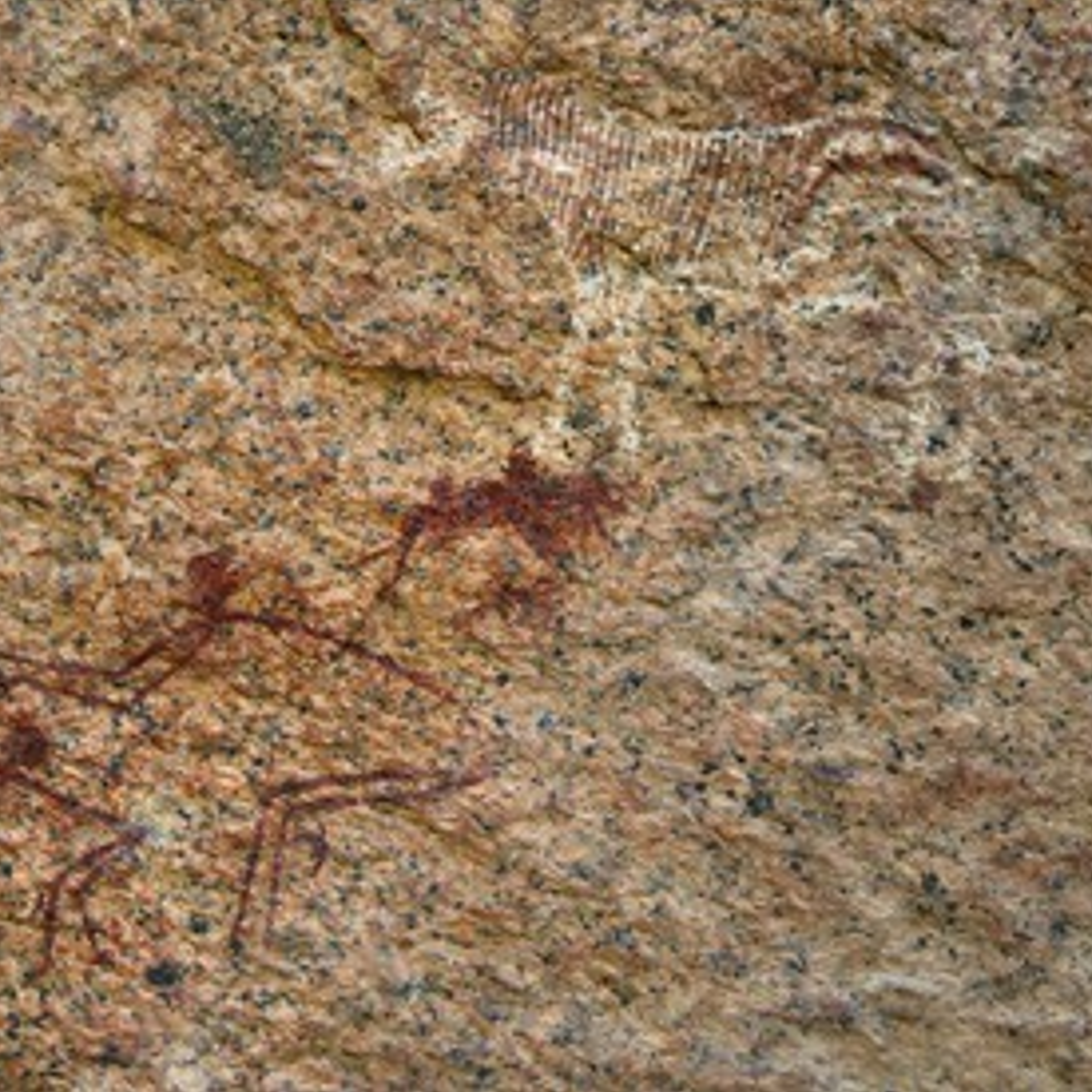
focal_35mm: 65
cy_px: 552
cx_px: 488
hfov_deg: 26.5
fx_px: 2320
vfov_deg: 26.5
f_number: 8
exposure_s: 1/200
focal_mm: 50
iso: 400
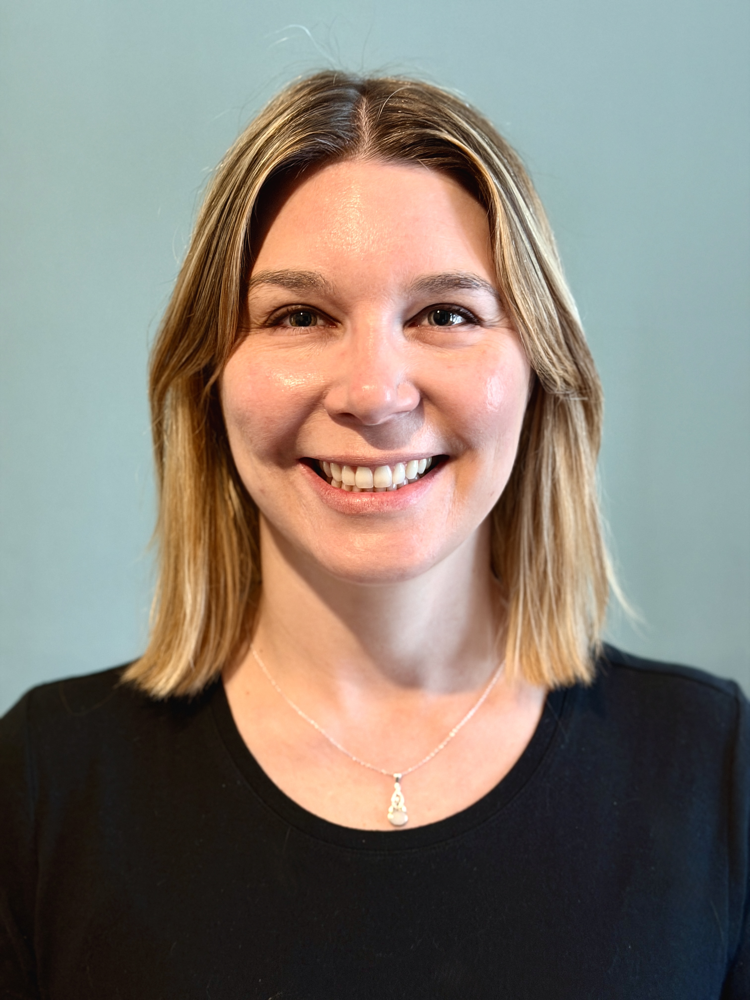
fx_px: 1387
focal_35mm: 48
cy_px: 500
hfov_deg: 30.3
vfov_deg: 39.7
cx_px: 375
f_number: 1.78
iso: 250
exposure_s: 1/43
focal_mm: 6.76
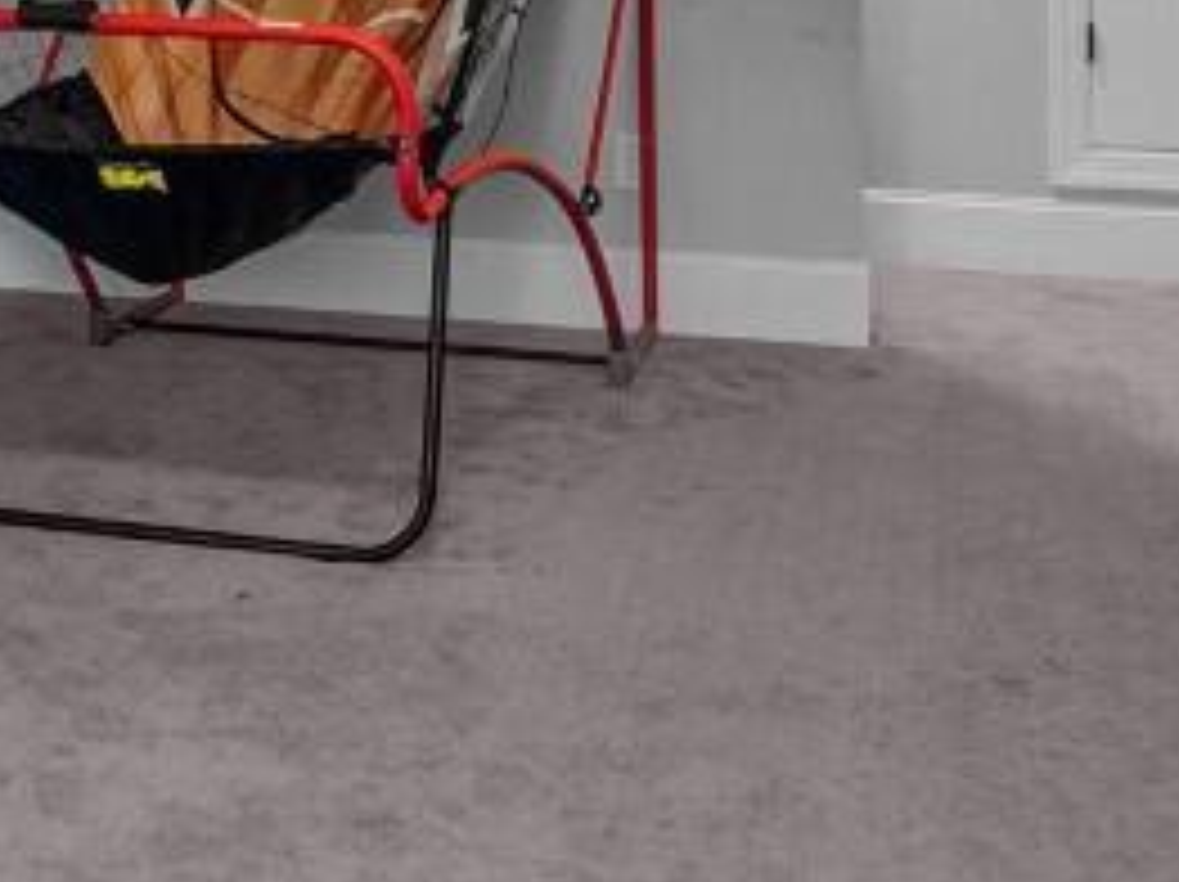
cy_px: -248
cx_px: -117
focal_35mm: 77
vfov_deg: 17.9
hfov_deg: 23.8
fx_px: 2620
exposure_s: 1/10
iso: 500
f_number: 4
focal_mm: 7
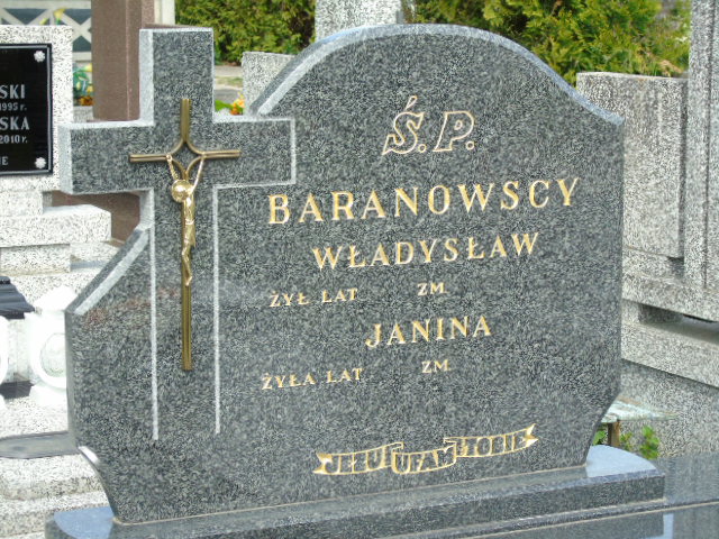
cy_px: 270
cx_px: 360
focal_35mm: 94
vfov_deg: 15.7
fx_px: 1952
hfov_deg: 20.9
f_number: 4.3
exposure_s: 1/160
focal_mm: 17
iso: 80
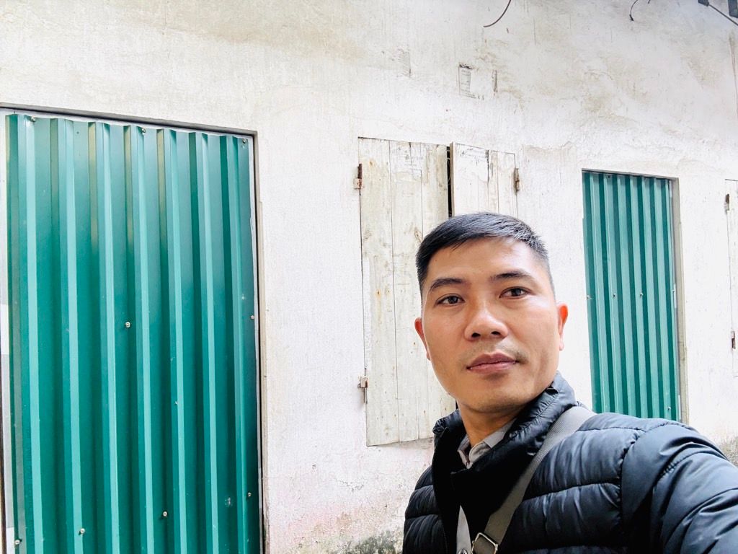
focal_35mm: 23
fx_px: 490
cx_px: 369
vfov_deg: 58.9
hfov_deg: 73.9
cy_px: 277
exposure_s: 1/71
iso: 80
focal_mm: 2.69
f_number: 1.9
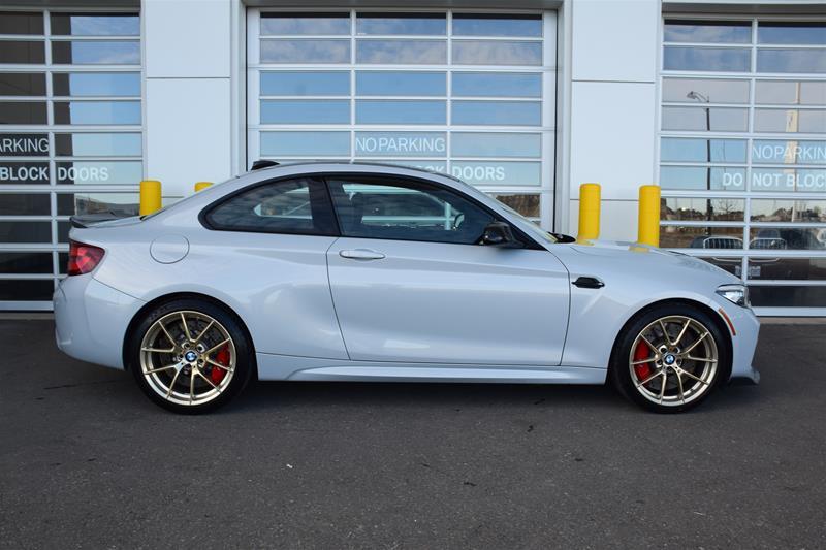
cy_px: 275
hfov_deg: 61.9
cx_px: 413
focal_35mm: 30
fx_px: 688
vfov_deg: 43.6
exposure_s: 1/125
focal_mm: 20
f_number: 9
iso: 400
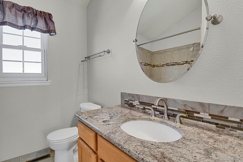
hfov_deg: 93.3
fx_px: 115
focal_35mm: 17
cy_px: 81
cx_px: 122
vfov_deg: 70.4
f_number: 8
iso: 6400
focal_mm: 17
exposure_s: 1/20
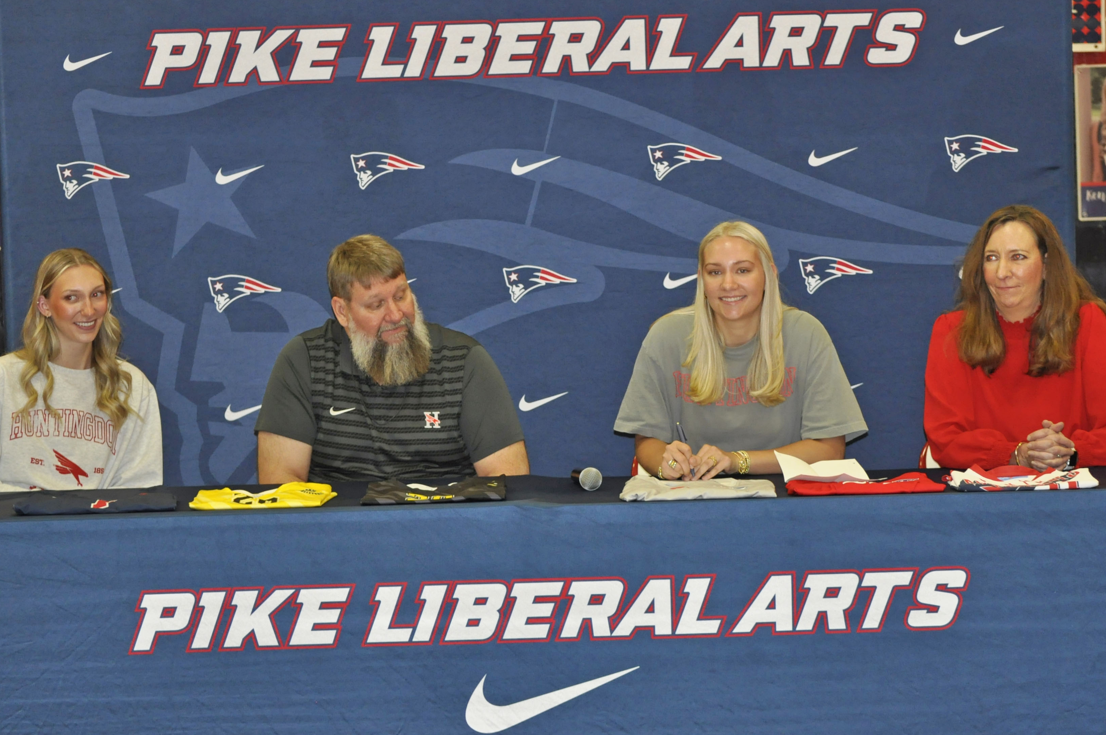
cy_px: 388
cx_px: 623
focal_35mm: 118
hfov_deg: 17.4
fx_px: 3621
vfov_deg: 11.6
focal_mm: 60
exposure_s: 1/60
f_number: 4.2
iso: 800
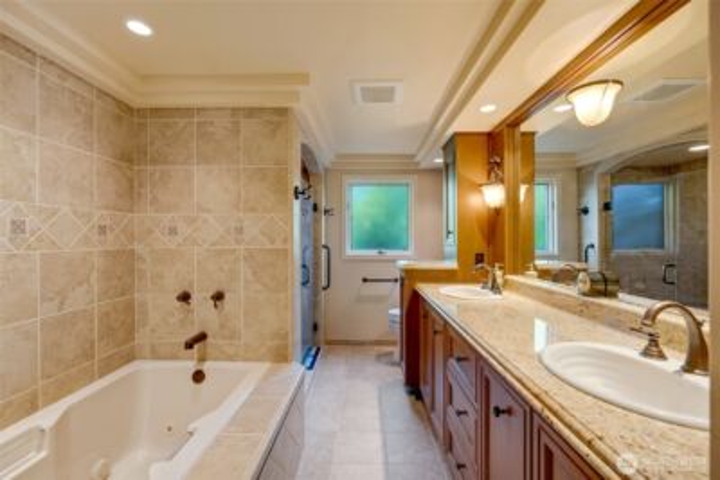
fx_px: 320
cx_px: 360
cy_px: 240
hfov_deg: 96.7
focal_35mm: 16
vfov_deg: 73.8
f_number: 9
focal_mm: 16
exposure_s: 1/125
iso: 400
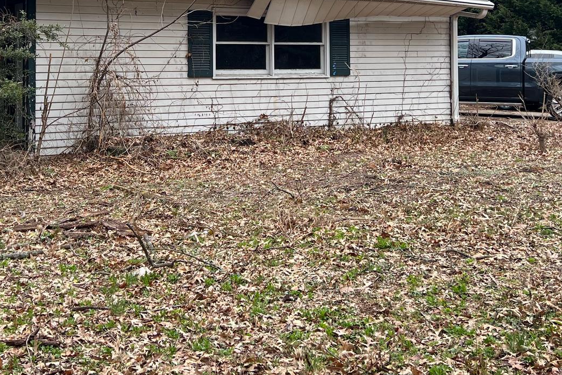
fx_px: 827
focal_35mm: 53
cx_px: 246
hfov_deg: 37.5
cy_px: 36
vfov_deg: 24.8
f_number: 1.5
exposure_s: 1/242
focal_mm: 5.7
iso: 40
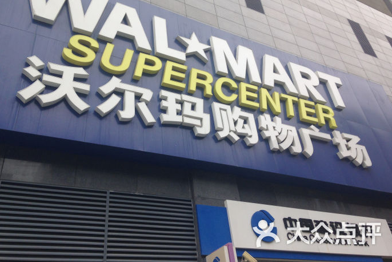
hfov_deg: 54.4
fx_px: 381
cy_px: 113
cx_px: 196
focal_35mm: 35
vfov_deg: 37.8
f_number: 2.4
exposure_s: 1/526
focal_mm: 4.12
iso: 50
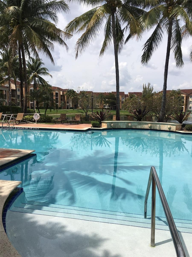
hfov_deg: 48.2
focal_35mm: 29
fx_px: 214
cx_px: 96
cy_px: 128
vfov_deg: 61.7
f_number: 2.2
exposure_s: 1/2481
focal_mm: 4.15
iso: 25
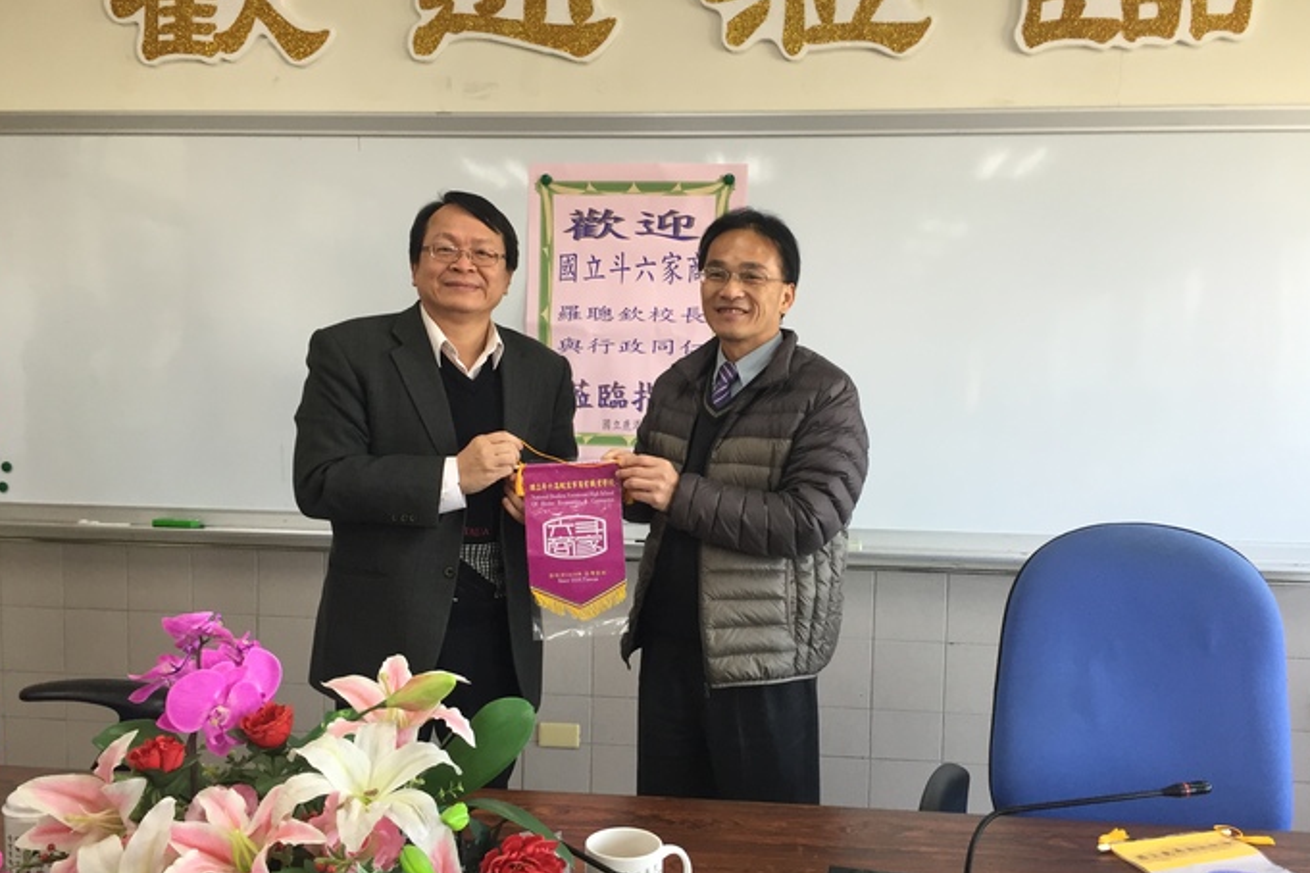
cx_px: 656
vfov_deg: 42.3
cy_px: 461
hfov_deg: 60.3
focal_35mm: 31
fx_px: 1128
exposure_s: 1/30
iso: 32
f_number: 2.2
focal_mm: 4.15
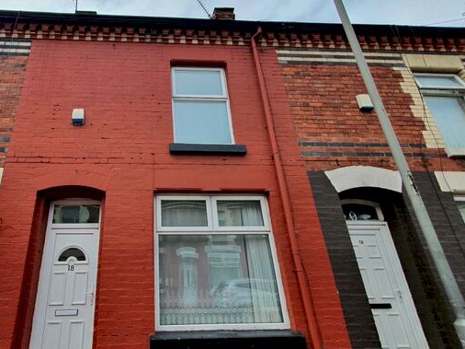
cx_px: 156
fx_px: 242
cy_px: 186
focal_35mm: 18
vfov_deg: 71.5
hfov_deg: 84.8
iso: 50
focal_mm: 1.8
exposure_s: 1/976
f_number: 2.2
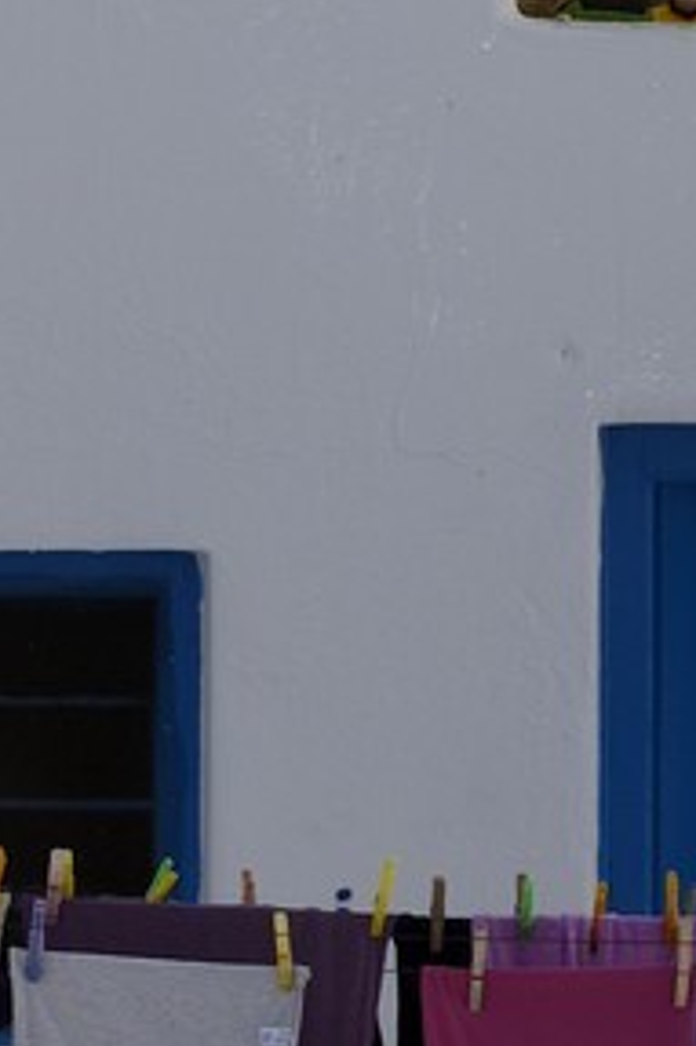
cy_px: 2595
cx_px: 629
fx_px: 22675
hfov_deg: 1.8
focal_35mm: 781
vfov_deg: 2.6
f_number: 11
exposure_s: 1/400
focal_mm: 140
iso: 200
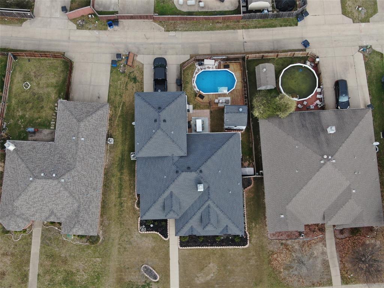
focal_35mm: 48
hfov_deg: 39.7
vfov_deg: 30.3
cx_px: 192
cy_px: 144
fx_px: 532
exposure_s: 1/400
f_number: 3.8
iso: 100
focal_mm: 8.6
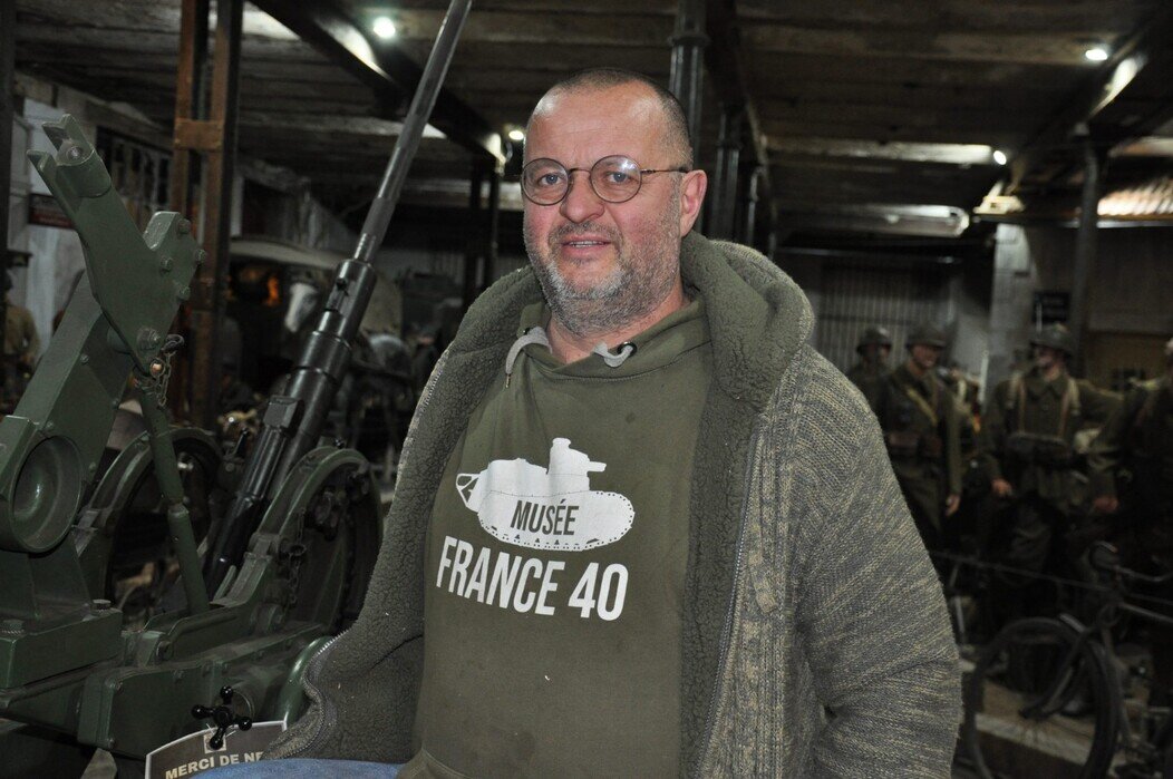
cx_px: 586
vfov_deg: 29.8
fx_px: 1465
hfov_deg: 43.6
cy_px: 390
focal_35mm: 45
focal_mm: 30
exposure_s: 1/60
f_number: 4.2
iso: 800
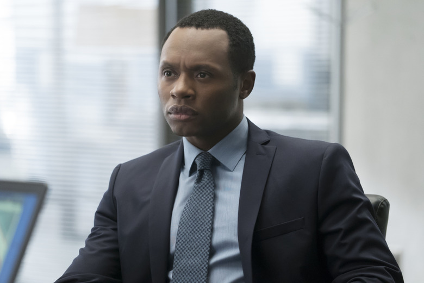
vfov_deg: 7.9
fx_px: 2050
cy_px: 142
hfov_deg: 11.8
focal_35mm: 174
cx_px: 212
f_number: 4
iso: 8000
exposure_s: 1/320
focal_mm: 174
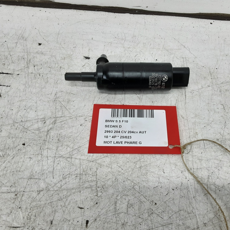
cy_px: 115
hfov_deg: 50.8
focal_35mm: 32
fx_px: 241
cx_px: 137
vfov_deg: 51.1
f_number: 1.9
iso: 64
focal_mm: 2.91
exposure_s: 1/50
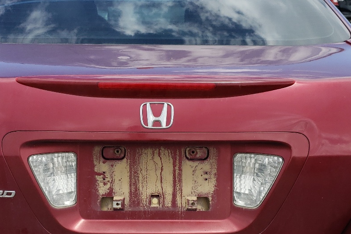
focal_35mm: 55
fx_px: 536
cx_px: 146
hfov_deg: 36.2
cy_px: 151
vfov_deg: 24.5
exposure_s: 1/1667
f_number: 1.5
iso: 50
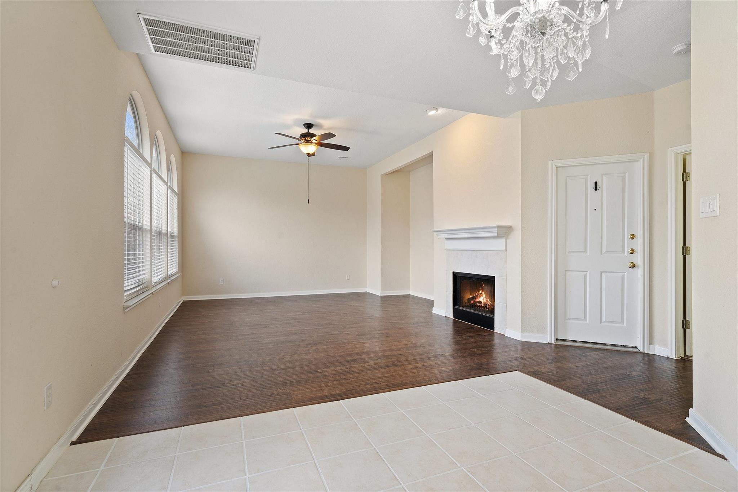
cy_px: 246
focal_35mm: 17
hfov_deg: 93.3
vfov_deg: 70.4
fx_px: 348
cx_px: 369
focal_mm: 17
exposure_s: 1/3
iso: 250
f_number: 9
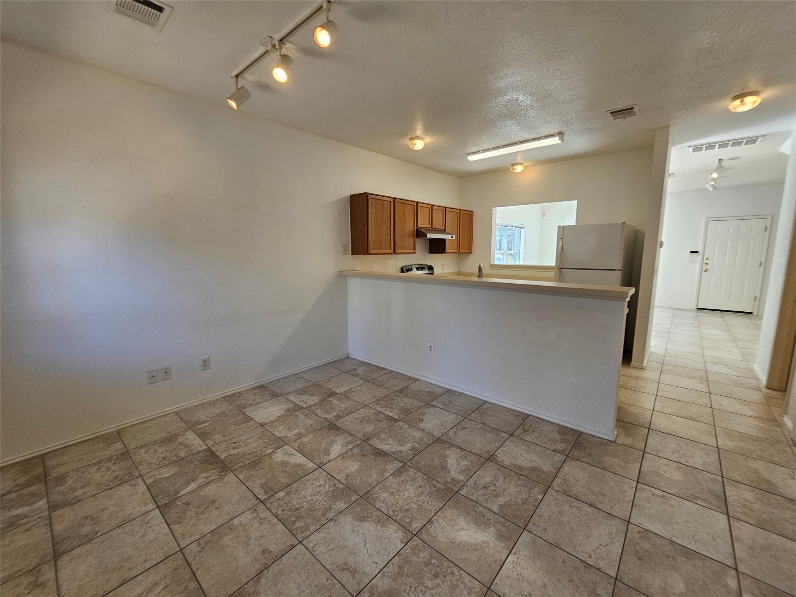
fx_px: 299
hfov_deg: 106.2
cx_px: 398
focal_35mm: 13
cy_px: 298
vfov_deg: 89.9
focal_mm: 2.2
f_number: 2.2
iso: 64
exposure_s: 1/60
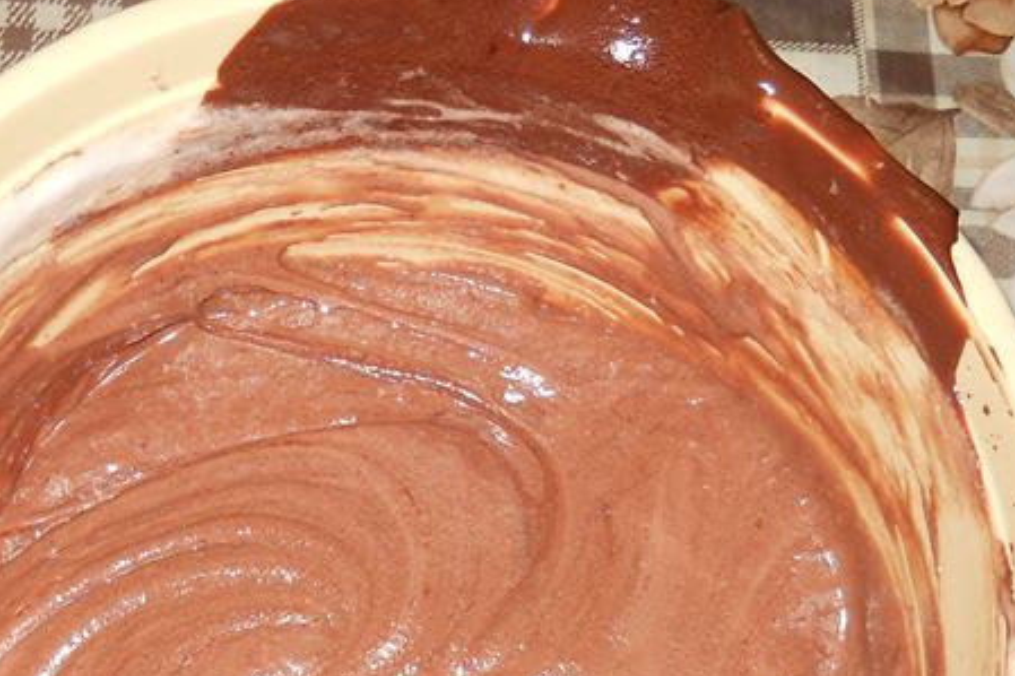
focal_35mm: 76
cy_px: 570
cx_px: 396
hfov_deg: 26.6
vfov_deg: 17.7
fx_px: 2142
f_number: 3.1
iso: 80
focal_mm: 6.72
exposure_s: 1/30
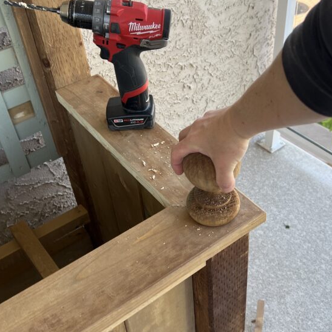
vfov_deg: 39.2
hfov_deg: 39.1
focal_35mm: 43
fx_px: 467
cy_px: 171
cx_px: 189
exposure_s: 1/273
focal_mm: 5.7
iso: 40
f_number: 1.5
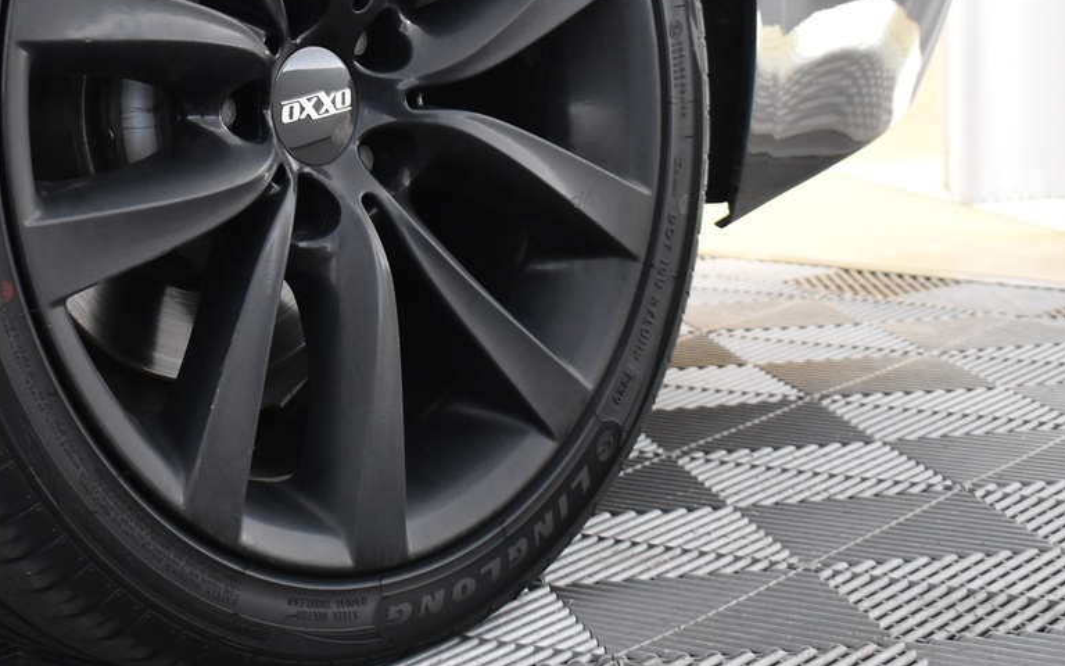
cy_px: 42
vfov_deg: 14.8
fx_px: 2527
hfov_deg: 23.5
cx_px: 222
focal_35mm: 87
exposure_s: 1/40
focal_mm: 27
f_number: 4
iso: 1800
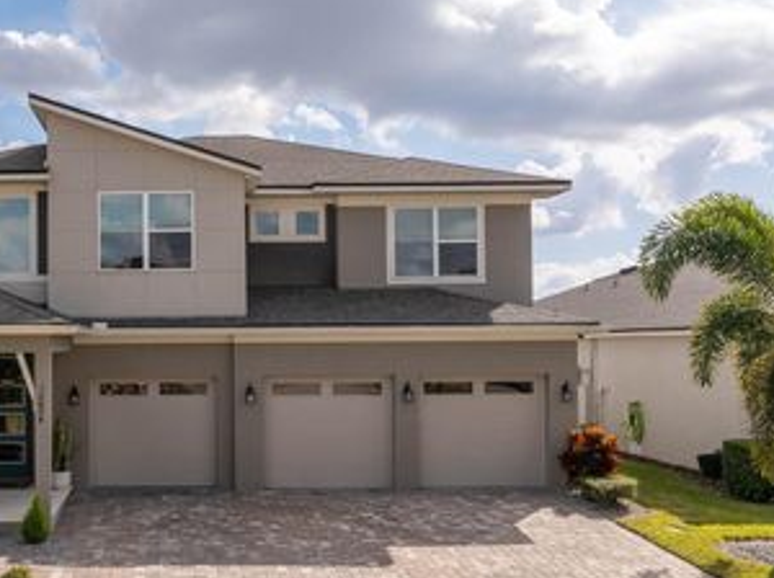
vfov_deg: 35.7
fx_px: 893
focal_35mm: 40
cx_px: 147
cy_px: 346
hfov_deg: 44.4
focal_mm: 12.29
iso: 260
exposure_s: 1/6400
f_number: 2.8
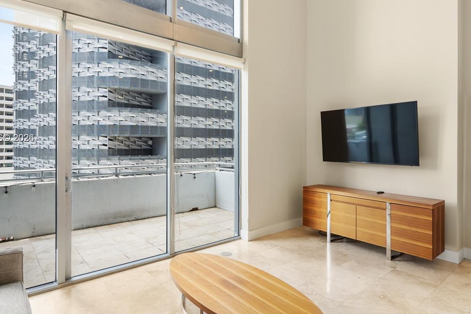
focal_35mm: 22
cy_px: 139
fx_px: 288
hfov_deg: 78.6
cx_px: 232
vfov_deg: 57.0
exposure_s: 1/6
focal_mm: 16
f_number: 9
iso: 250
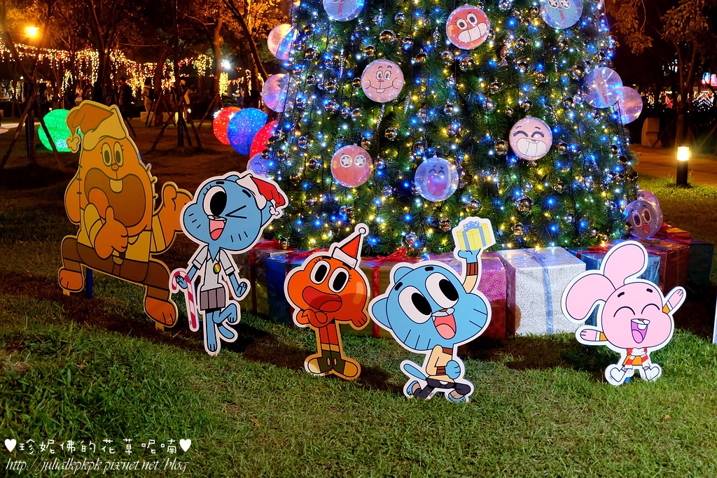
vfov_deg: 28.7
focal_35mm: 47
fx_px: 936
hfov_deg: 41.9
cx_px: 358
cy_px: 239
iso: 3200
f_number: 4.7
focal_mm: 31
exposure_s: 1/20
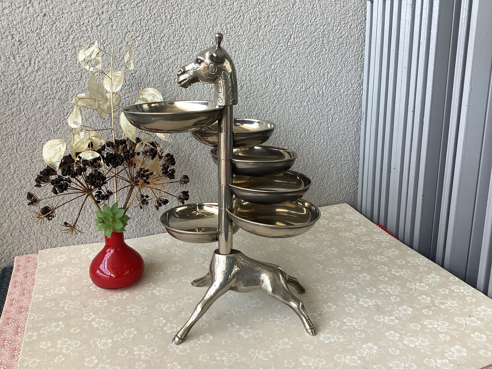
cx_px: 246
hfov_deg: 58.4
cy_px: 184
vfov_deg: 45.4
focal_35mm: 31
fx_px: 441
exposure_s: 1/120
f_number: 2.4
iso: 64
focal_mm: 3.3
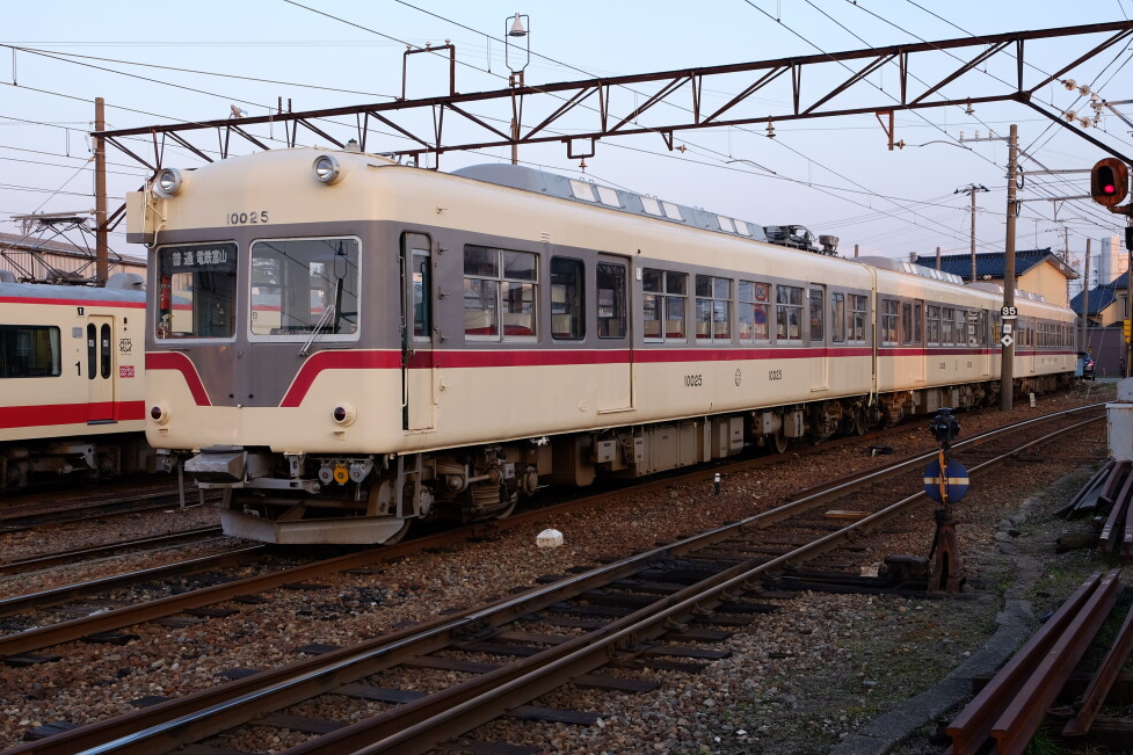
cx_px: 578
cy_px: 385
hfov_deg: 45.4
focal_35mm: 43
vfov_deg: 31.2
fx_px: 1353
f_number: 5.6
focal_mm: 28.3
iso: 200
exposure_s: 1/75
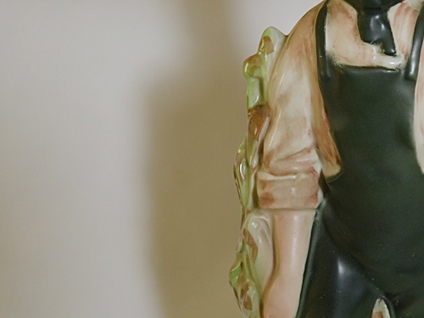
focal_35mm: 75
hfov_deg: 25.6
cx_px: 325
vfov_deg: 19.5
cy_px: 81
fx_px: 919
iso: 400
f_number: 4.5
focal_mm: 26
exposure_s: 1/100
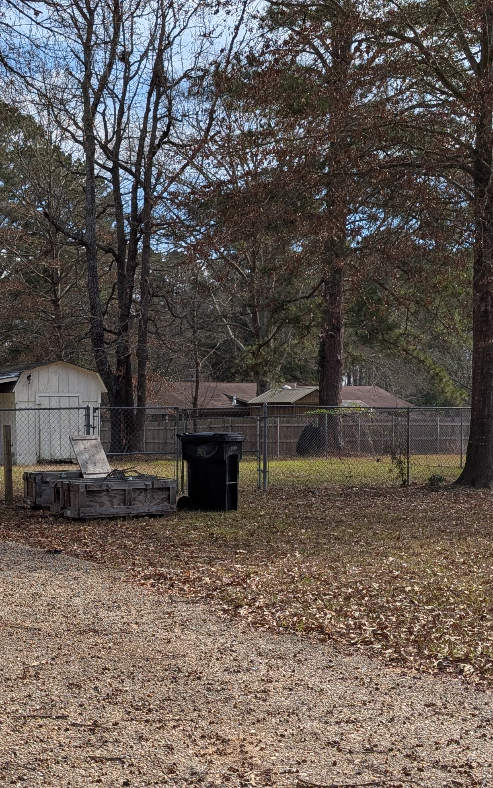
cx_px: 170
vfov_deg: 38.1
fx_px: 1139
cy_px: 466
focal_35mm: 53
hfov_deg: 24.3
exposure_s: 1/929
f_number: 1.68
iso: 19
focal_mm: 6.9
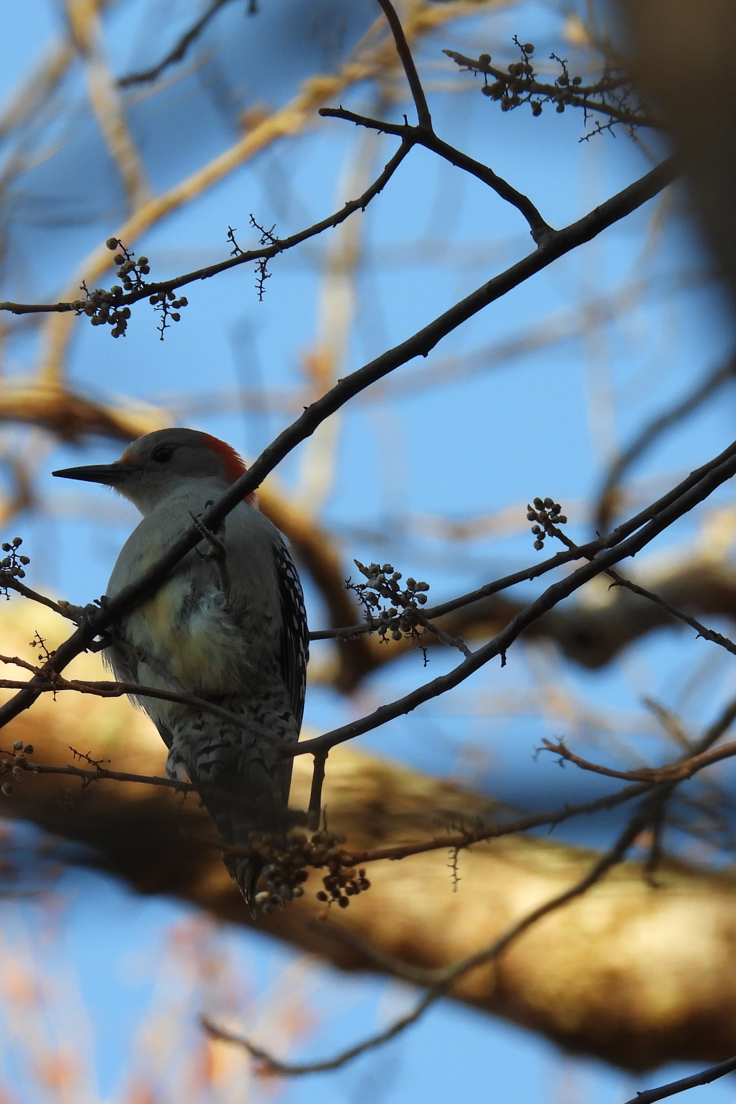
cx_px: 204
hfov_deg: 1.5
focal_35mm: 933
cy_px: 602
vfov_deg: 2.2
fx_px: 28607
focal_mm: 107
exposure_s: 1/250
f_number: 5
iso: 200
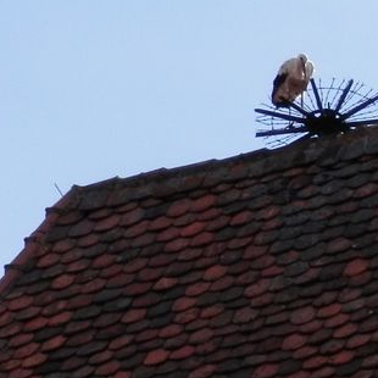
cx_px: 497
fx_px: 5980
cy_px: 294
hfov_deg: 3.6
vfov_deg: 3.6
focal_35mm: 484
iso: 80
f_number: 5
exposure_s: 1/800
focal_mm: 19
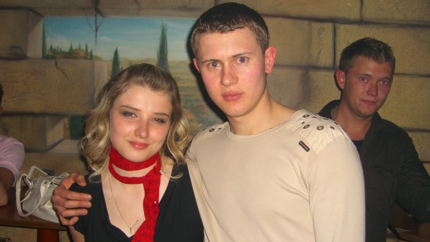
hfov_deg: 48.3
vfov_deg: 28.4
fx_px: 479
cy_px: 128
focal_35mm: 42
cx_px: 216
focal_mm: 7.9
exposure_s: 1/60
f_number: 2.8
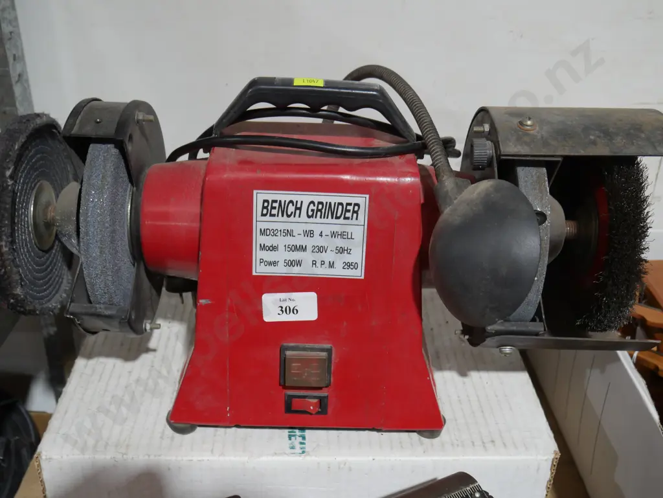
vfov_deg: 36.0
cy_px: 249
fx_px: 766
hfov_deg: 46.8
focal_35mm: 40
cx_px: 332
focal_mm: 20
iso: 800
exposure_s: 1/60
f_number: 4.4
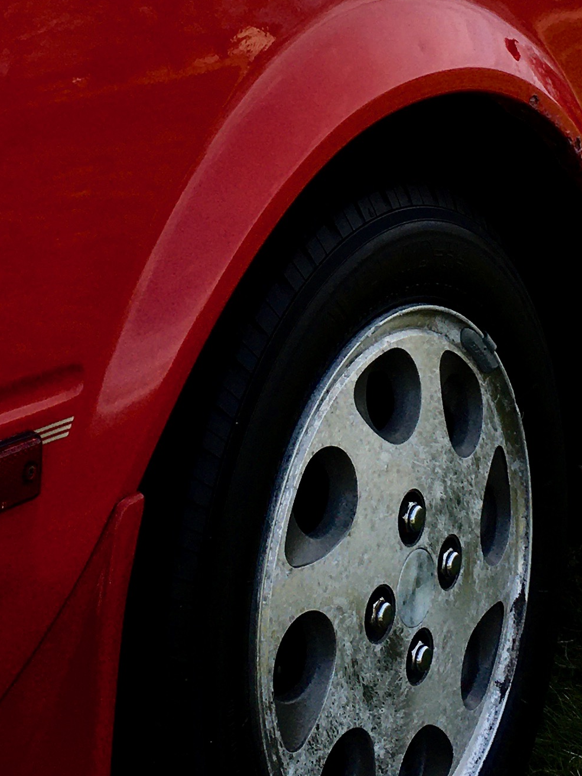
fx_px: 1996
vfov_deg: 21.6
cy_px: 115
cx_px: 274
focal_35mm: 89
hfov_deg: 16.6
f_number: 2.2
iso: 25
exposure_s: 1/1350
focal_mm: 4.15
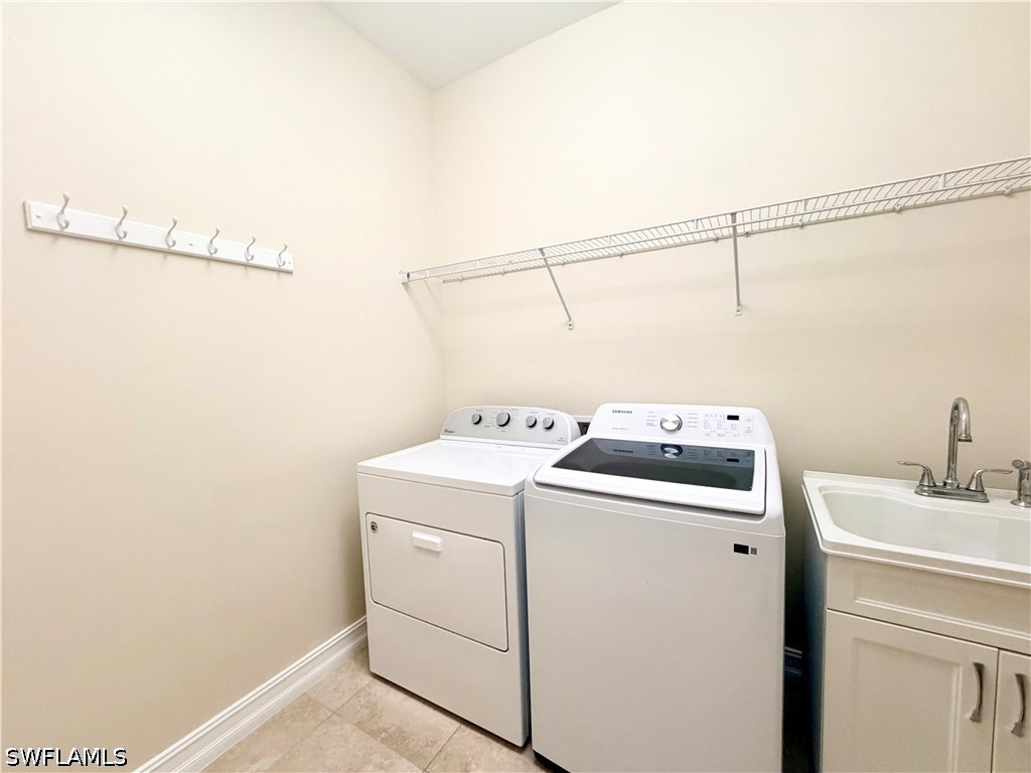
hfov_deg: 102.1
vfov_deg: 85.7
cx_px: 516
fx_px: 417
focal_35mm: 14
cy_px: 386
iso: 320
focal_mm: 2.22
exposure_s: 1/120
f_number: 2.2
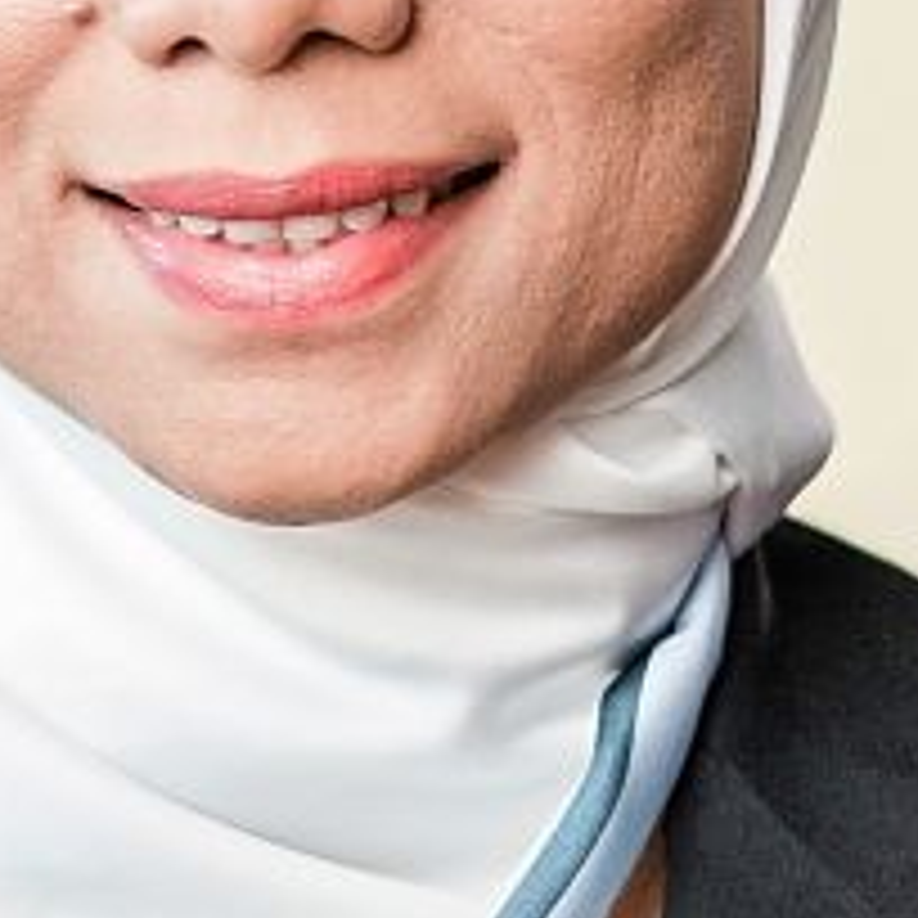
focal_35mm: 299
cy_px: 191
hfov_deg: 5.8
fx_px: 8971
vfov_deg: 5.9
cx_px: -540
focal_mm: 58
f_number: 2.5
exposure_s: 1/800
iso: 1600
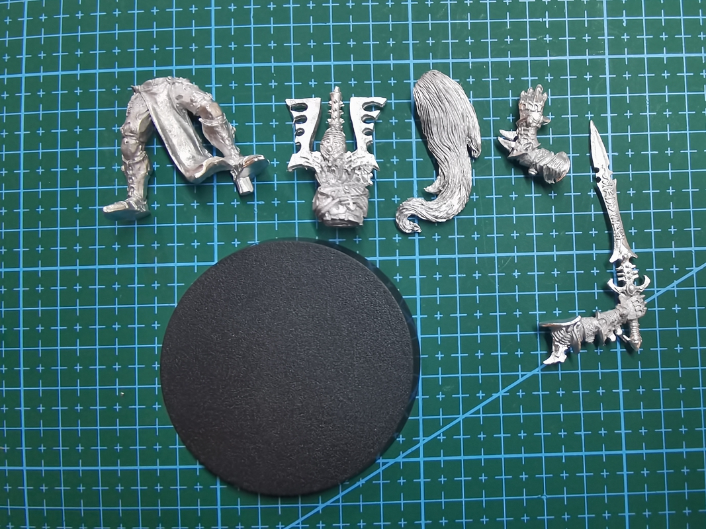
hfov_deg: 67.3
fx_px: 530
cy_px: 264
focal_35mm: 26
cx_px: 353
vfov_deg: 53.1
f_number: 2.2
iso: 400
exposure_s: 1/25
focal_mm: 2.26
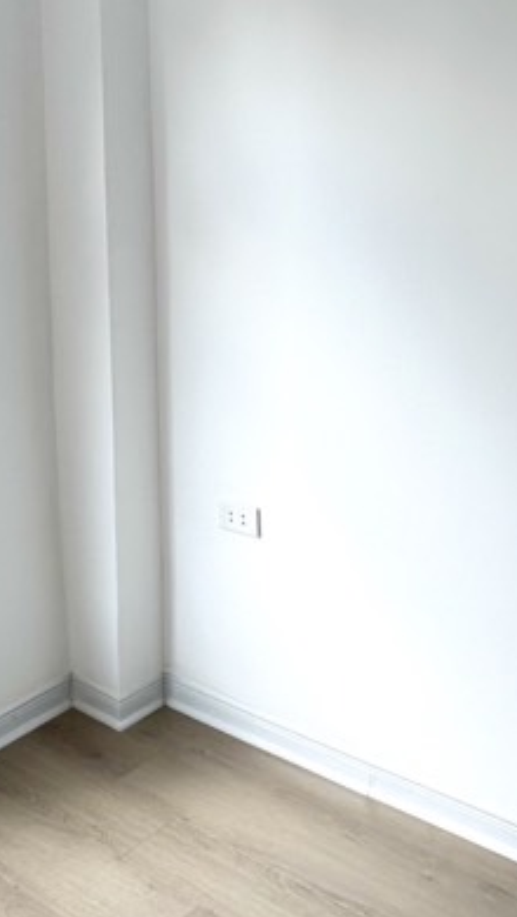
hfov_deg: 29.6
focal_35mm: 40
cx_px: 345
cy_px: 299
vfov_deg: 49.5
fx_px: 973
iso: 40
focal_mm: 2.22
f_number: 2.2
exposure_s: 1/320
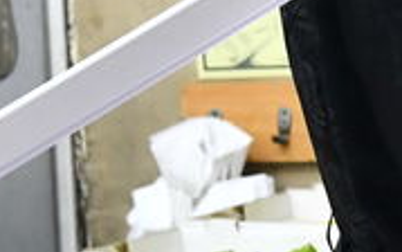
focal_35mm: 350
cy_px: 96
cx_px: 579
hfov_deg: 5.9
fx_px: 3836
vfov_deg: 3.8
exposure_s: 1/200
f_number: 5
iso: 1250
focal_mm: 44
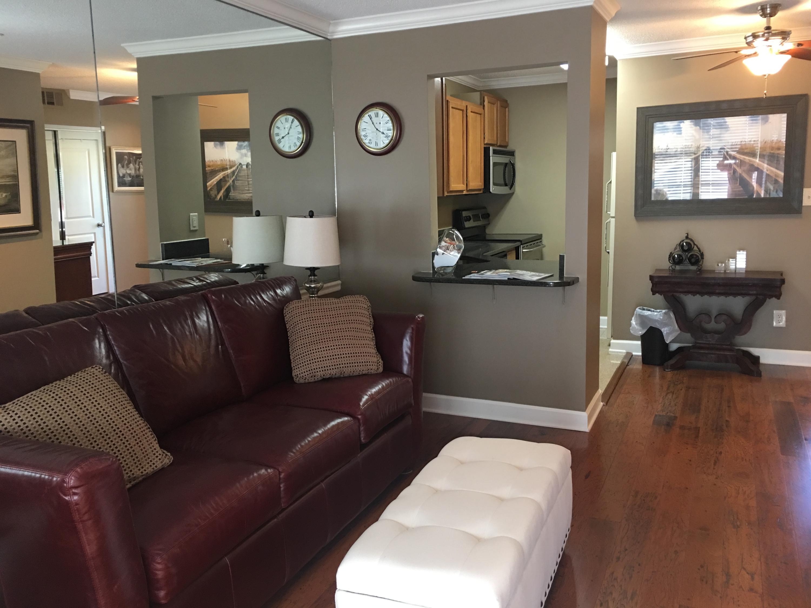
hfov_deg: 61.7
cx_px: 406
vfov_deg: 48.2
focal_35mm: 29
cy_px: 304
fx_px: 679
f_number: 2.2
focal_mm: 4.15
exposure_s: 1/15
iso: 64
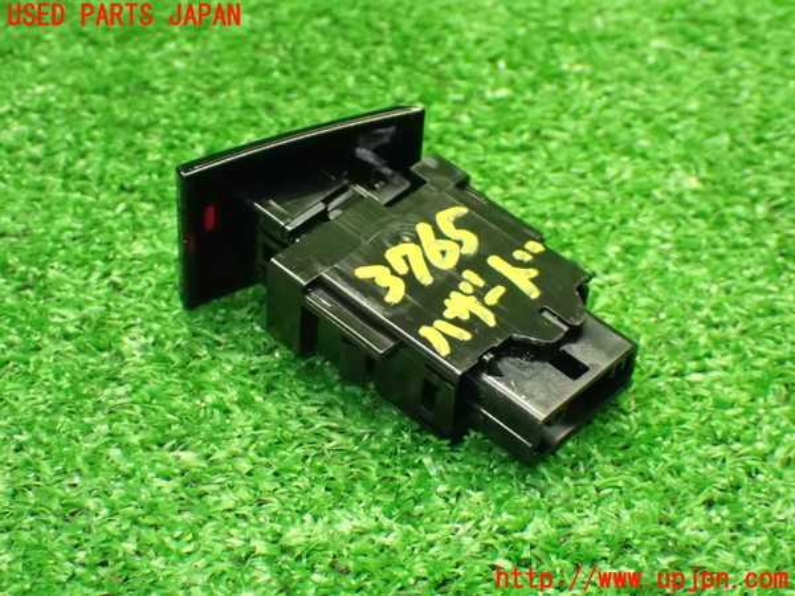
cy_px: 298
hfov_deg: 27.4
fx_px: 1631
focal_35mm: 71
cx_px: 398
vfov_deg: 20.7
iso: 1600
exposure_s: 1/60
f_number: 3.9
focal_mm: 12.73
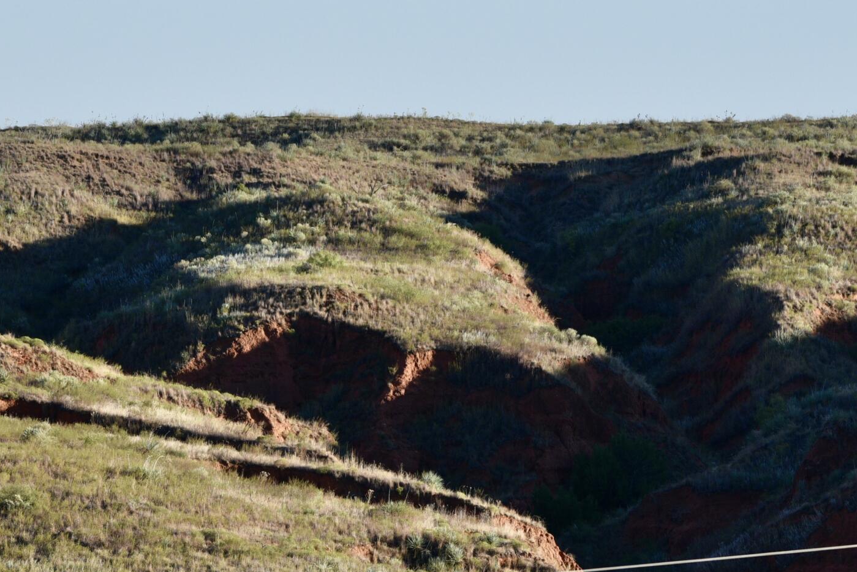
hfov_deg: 4.8
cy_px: 328
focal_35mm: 429
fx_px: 10213
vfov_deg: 3.2
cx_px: 453
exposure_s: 1/1250
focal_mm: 200
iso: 400
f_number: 5.6
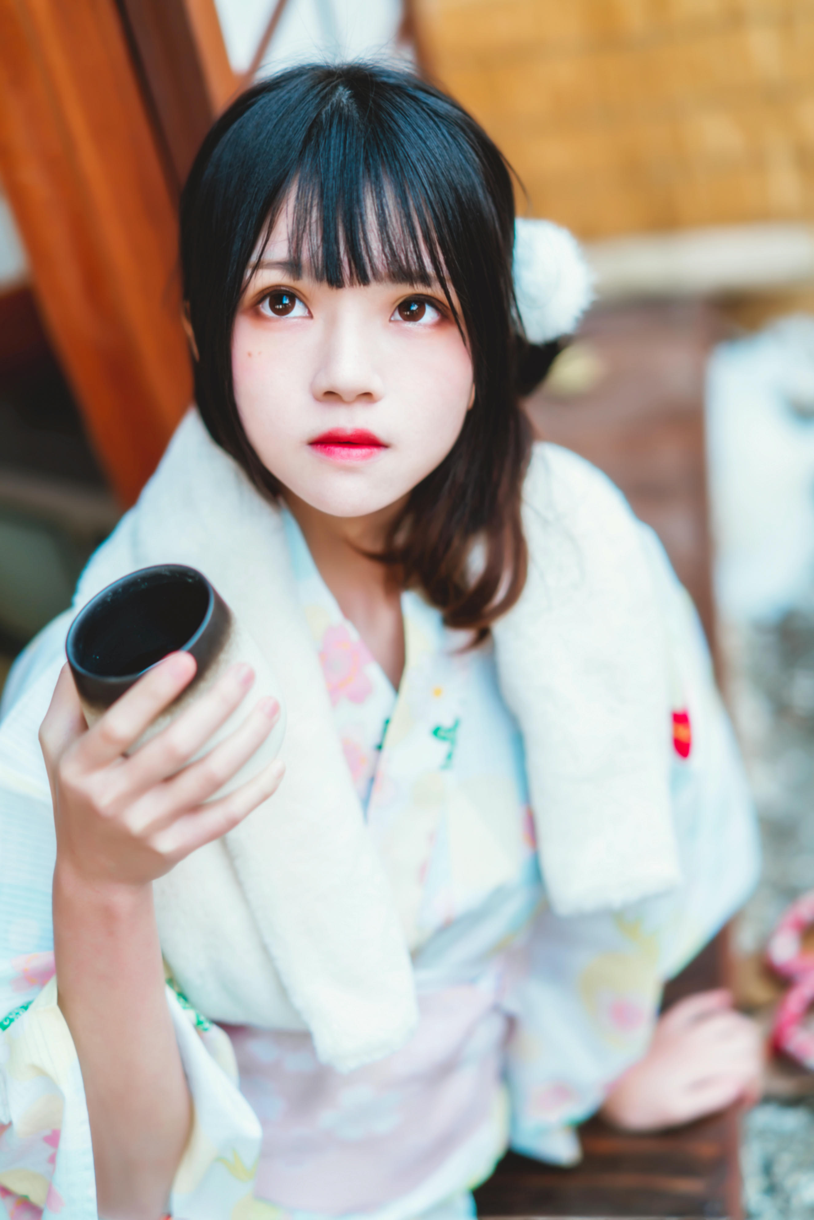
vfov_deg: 39.6
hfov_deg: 27.0
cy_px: 610
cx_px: 407
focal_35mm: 50
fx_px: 1695
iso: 200
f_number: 1.4
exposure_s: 1/250
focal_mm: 50
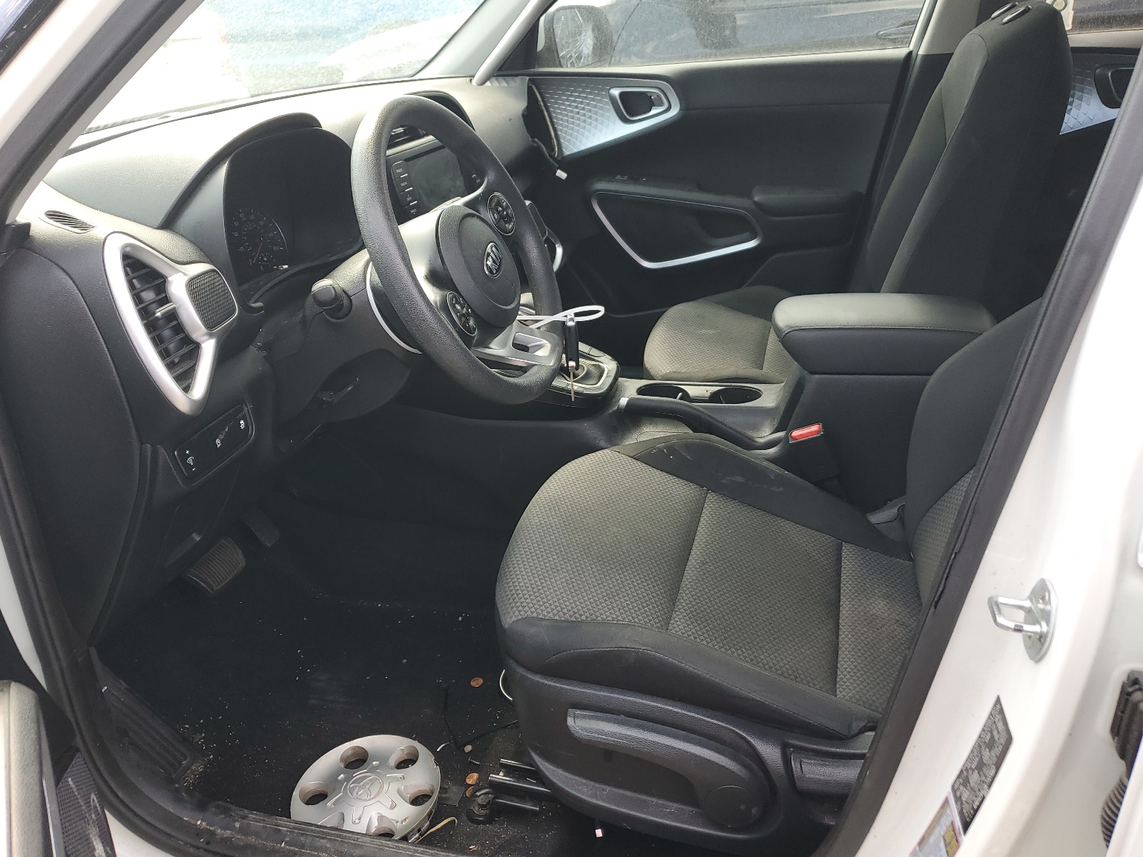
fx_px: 892
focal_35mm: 27
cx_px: 573
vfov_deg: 51.4
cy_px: 442
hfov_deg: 65.3
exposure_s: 1/192
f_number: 1.5
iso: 50
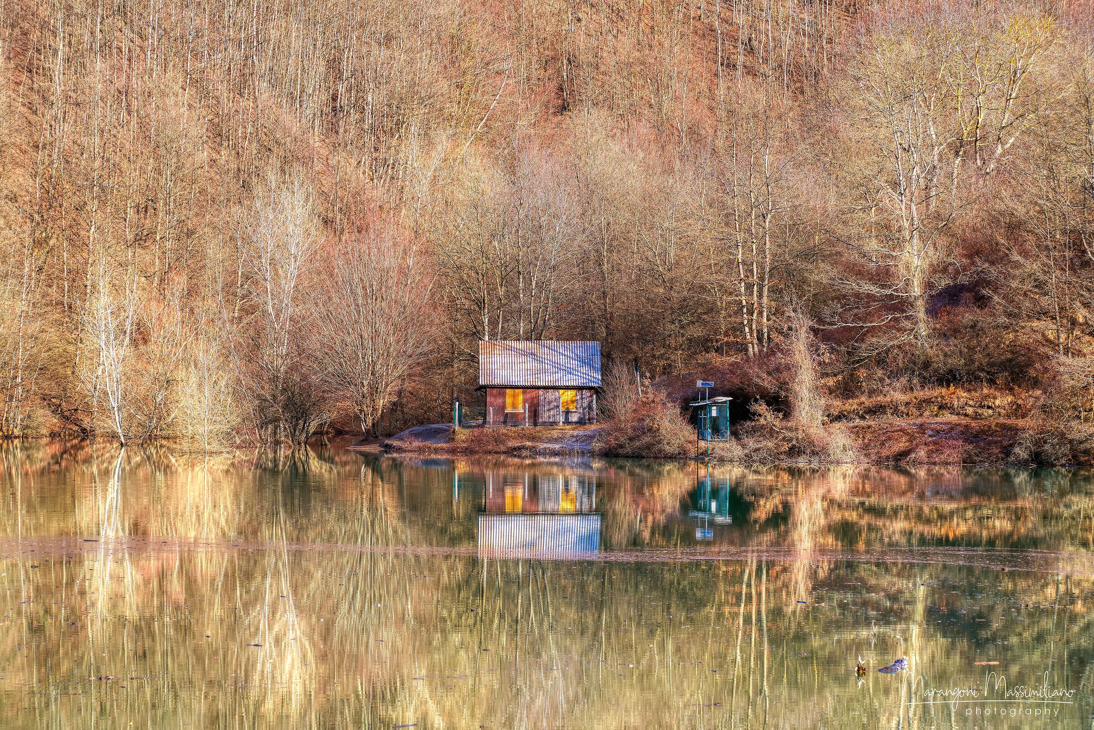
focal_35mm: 200
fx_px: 6078
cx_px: 547
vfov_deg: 6.9
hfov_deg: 10.3
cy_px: 365
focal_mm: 200
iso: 100
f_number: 10
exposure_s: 1/15
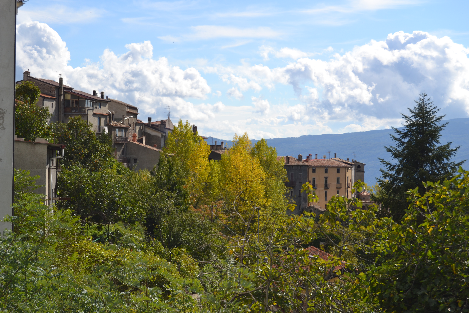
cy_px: 156
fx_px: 1075
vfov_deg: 16.6
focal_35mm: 82
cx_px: 234
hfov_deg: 24.6
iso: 100
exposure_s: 1/250
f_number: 8
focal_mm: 55
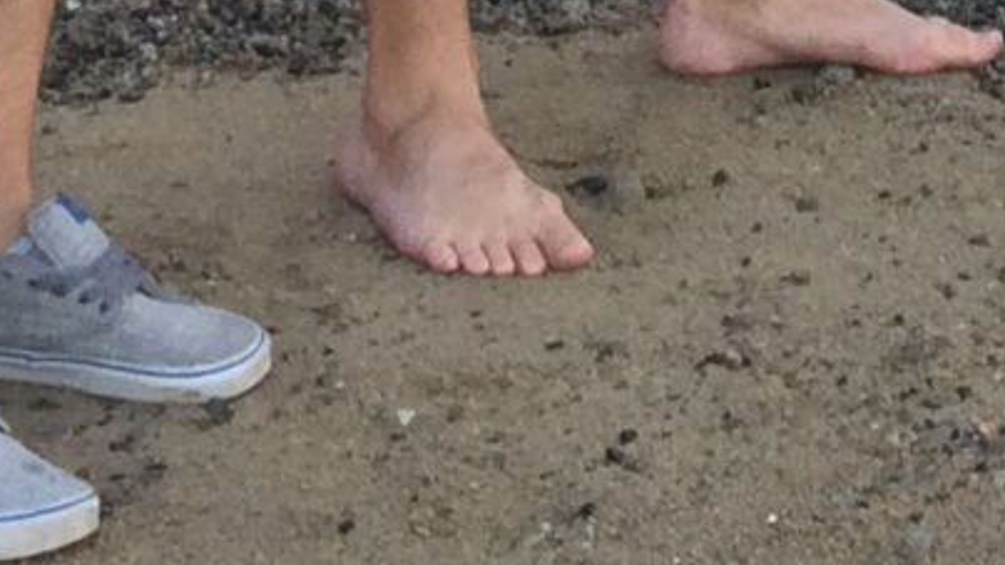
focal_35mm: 200
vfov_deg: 5.3
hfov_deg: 9.9
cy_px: -1685
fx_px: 5328
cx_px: 2072
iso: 32
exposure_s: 1/121
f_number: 2.2
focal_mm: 4.15
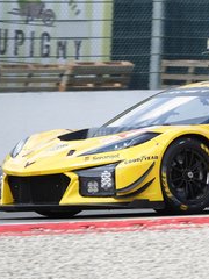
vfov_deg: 3.5
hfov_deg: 2.7
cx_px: 228
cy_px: 136
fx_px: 4508
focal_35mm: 560
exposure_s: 1/800
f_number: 4
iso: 250
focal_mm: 113.69
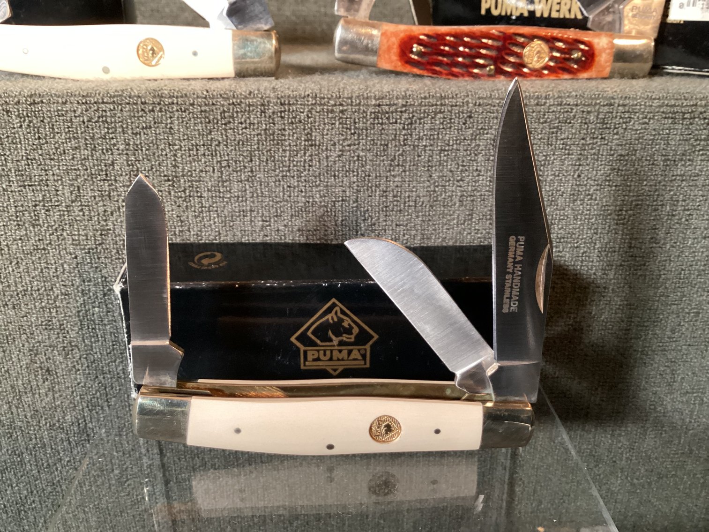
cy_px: 266
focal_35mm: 31
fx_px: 635
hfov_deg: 58.3
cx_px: 354
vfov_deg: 45.4
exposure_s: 1/30
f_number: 2.4
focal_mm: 3.3
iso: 400
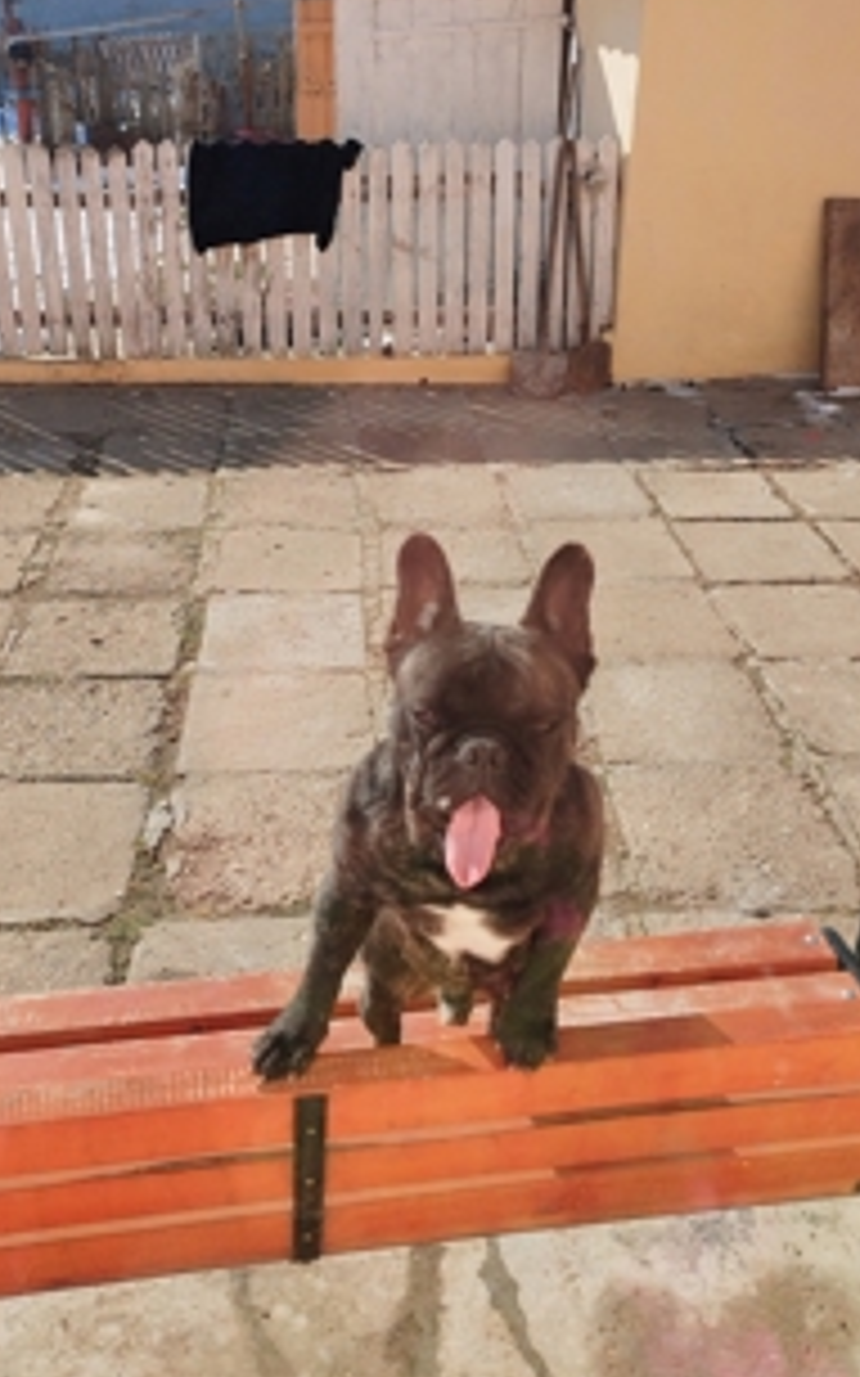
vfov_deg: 53.5
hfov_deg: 35.3
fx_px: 1351
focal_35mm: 36
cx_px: 378
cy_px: 522
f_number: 1.9
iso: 100
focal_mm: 6.24
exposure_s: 1/1769
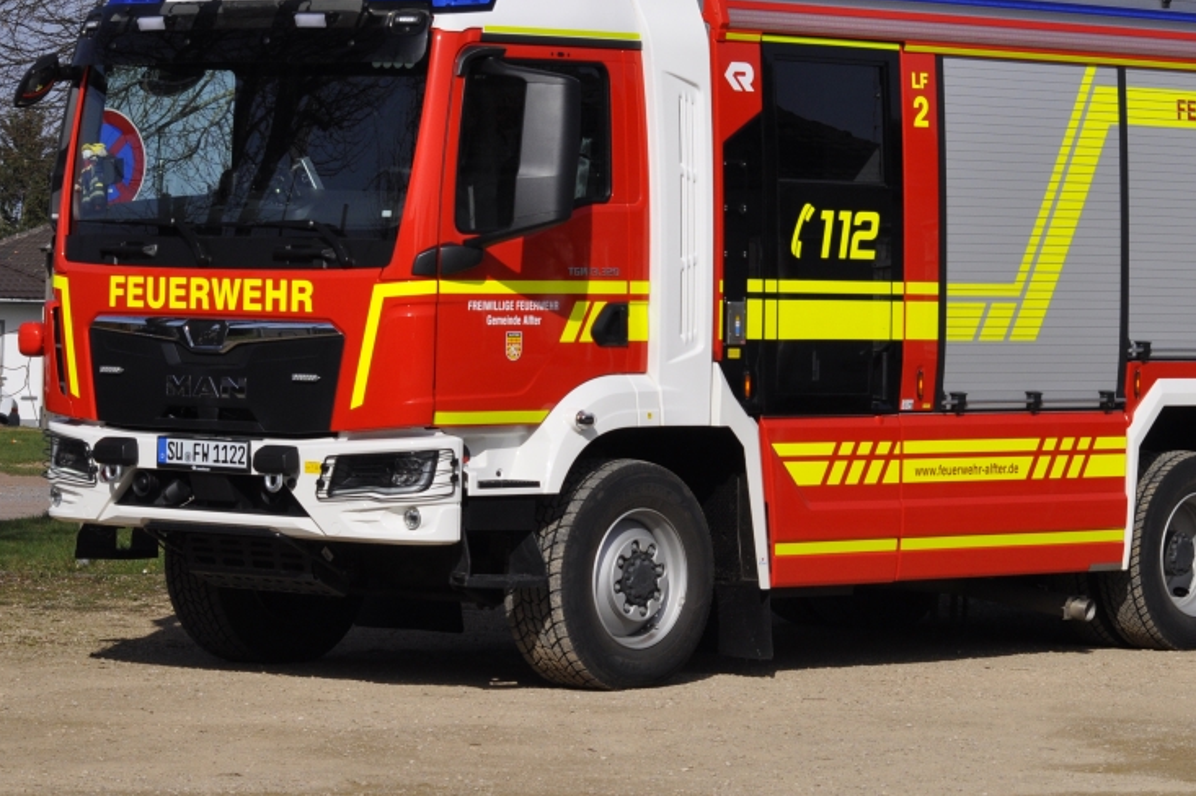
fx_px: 4284
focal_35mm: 129
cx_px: 723
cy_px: 310
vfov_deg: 10.6
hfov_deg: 15.9
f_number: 10
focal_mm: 70
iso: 500
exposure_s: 1/1600
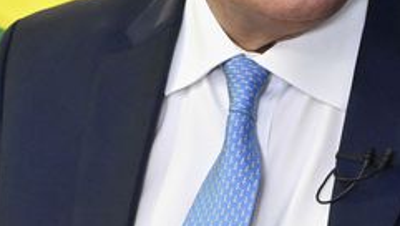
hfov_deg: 3.2
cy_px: -6
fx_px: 7101
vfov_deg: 1.8
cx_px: 289
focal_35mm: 669
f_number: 10
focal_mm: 200
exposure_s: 1/200
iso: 8000
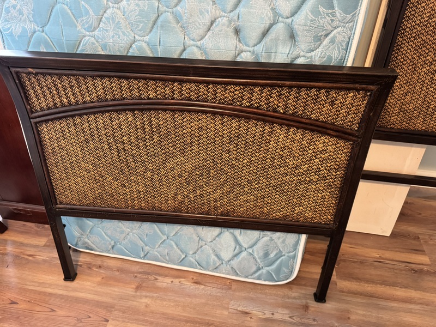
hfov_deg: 71.6
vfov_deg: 56.8
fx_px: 302
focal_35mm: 24
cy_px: 164
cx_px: 218
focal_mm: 6.76
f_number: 1.78
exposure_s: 1/60
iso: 640
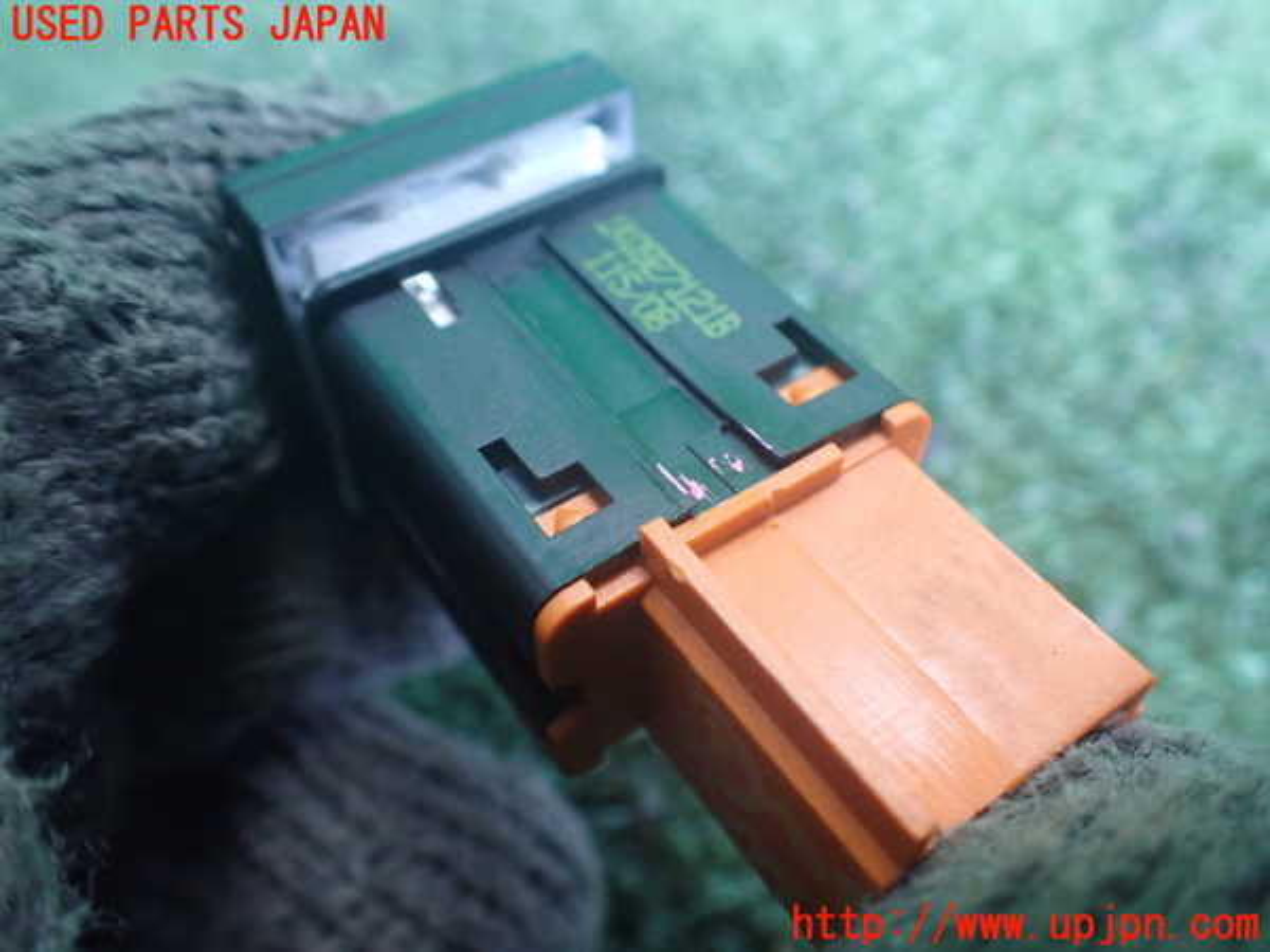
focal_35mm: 30
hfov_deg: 60.0
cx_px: 635
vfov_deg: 46.8
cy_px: 476
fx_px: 1101
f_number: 2.3
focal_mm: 5.4
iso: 800
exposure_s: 1/50
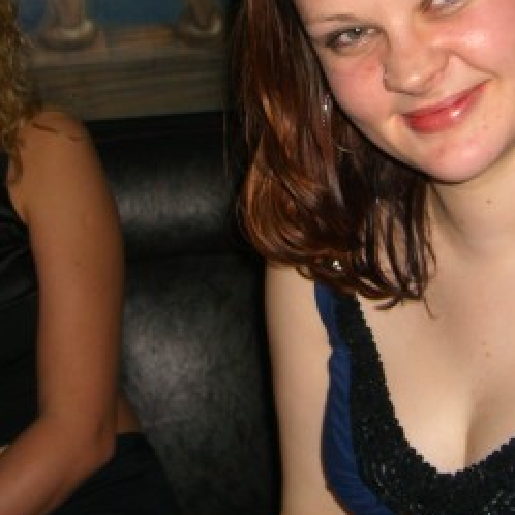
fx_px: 1363
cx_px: 246
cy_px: 116
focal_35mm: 81
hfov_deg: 21.4
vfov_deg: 21.2
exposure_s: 1/60
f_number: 2.8
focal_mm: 7.9
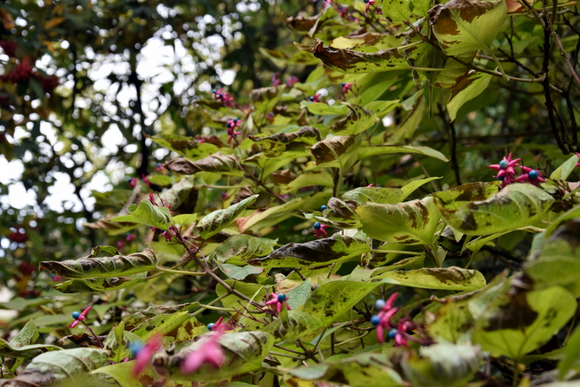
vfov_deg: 17.5
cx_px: 290
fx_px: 1257
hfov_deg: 26.0
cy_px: 194
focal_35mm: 78
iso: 400
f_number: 7.1
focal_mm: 52
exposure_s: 1/125
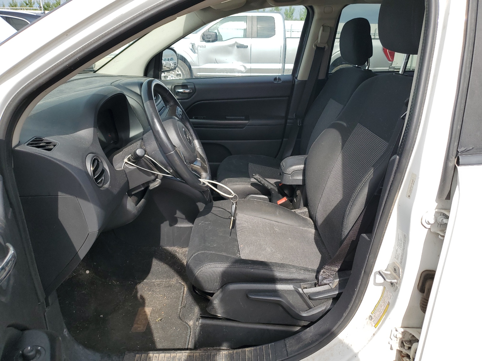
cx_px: 241
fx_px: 362
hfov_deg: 67.3
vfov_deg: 53.1
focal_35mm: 26
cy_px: 180
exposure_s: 1/2000
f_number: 1.5
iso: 50
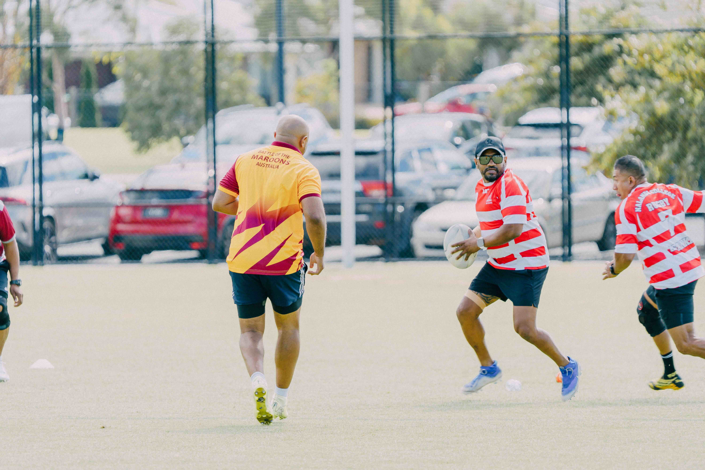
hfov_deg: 5.4
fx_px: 7480
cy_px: 235
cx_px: 352
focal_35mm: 382
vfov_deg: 3.6
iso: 200
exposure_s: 1/500
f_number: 6.3
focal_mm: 382
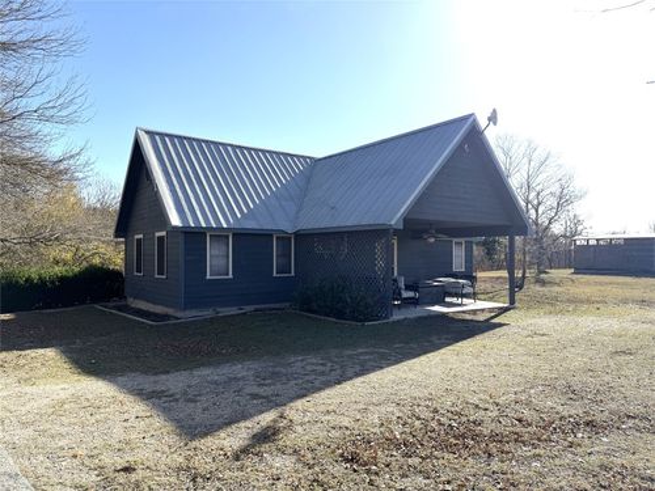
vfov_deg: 56.8
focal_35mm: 24
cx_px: 328
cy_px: 246
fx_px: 454
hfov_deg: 71.6
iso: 100
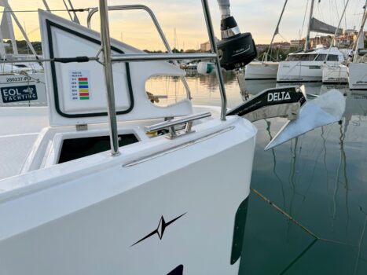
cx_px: 184
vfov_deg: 56.8
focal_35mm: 24
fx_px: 254
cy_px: 138
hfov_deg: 71.6
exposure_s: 1/514
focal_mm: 6.86
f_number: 1.78
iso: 80
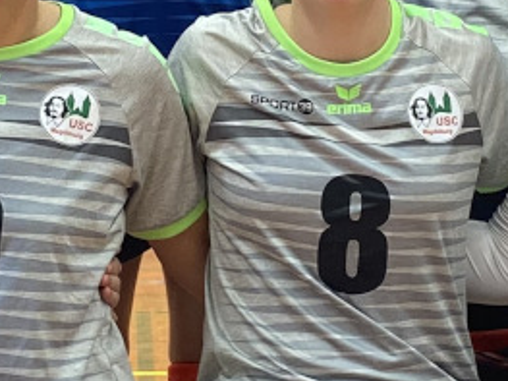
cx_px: 226
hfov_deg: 12.5
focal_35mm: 158
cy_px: 64
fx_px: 2318
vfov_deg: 9.4
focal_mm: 4.25
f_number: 1.8
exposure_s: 1/50
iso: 64
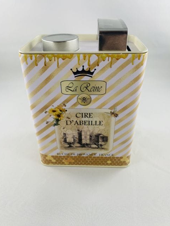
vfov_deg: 65.3
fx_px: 177
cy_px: 109
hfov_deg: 51.4
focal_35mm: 27
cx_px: 84
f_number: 1.8
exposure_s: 1/100
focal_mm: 4.25
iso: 50
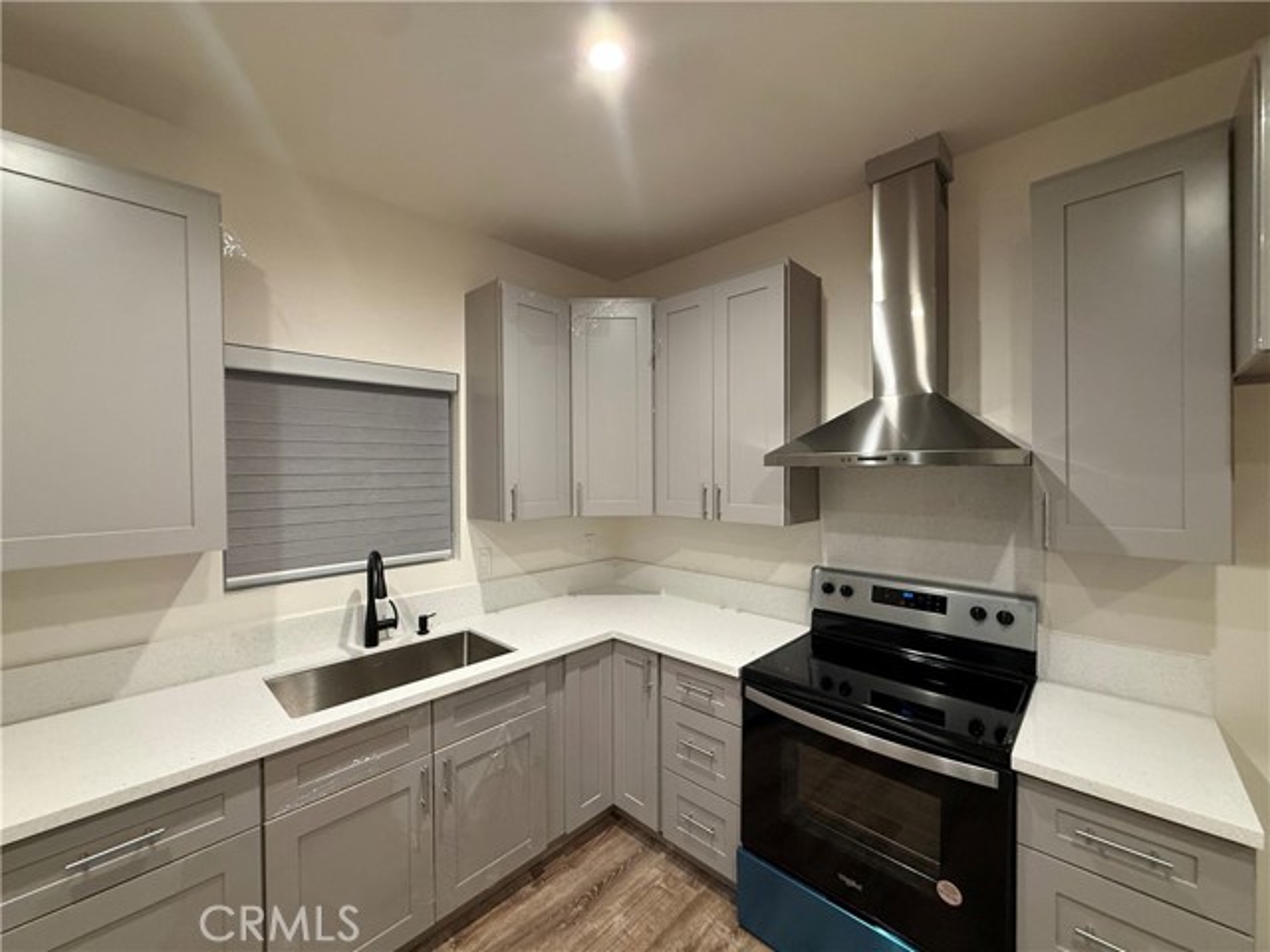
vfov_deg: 85.7
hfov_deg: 102.1
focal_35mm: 14
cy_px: 476
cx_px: 635
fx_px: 514
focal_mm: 2.22
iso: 250
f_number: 2.2
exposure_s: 1/60
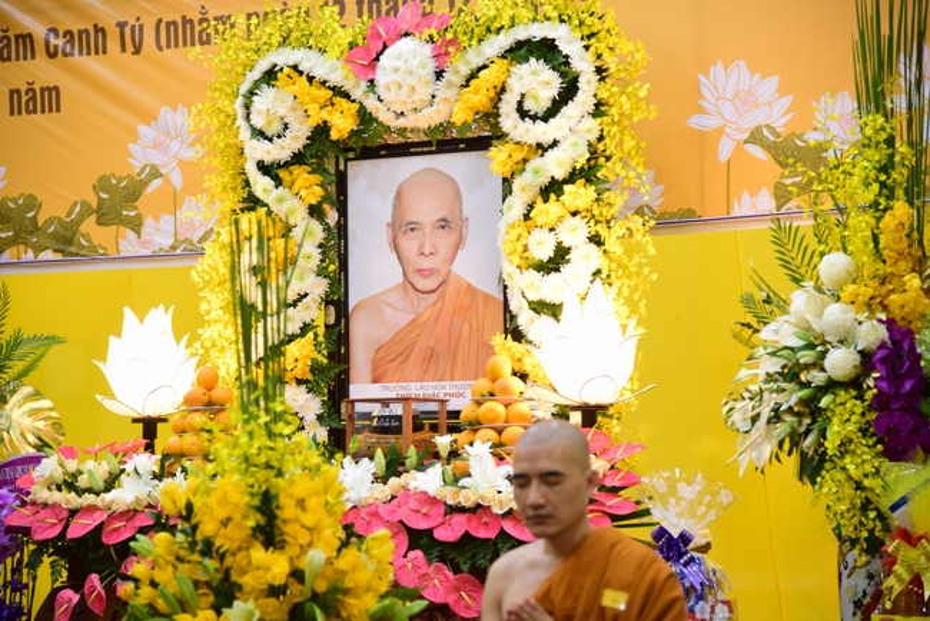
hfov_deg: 23.6
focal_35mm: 86
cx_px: 465
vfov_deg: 15.9
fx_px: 2223
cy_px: 310
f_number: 4
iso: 1250
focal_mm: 86
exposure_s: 1/25
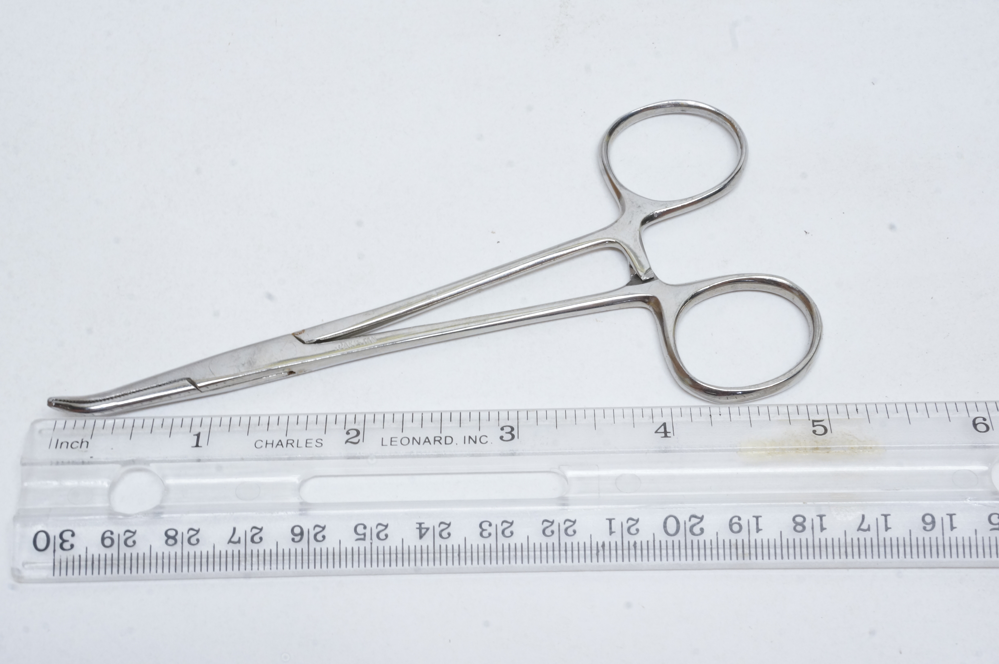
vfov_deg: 19.7
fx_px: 1913
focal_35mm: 69
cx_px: 500
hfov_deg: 29.3
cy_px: 332
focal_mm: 46
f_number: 20
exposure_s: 1/6
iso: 800
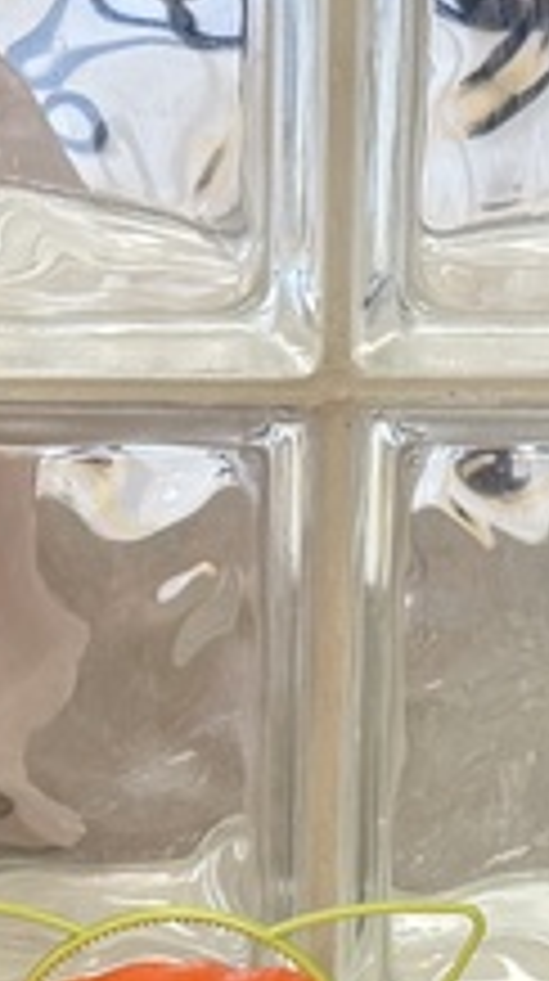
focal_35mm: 123
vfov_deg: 16.5
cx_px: 297
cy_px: 1292
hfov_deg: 9.8
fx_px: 3196
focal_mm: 6.76
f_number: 1.78
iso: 200
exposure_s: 1/120
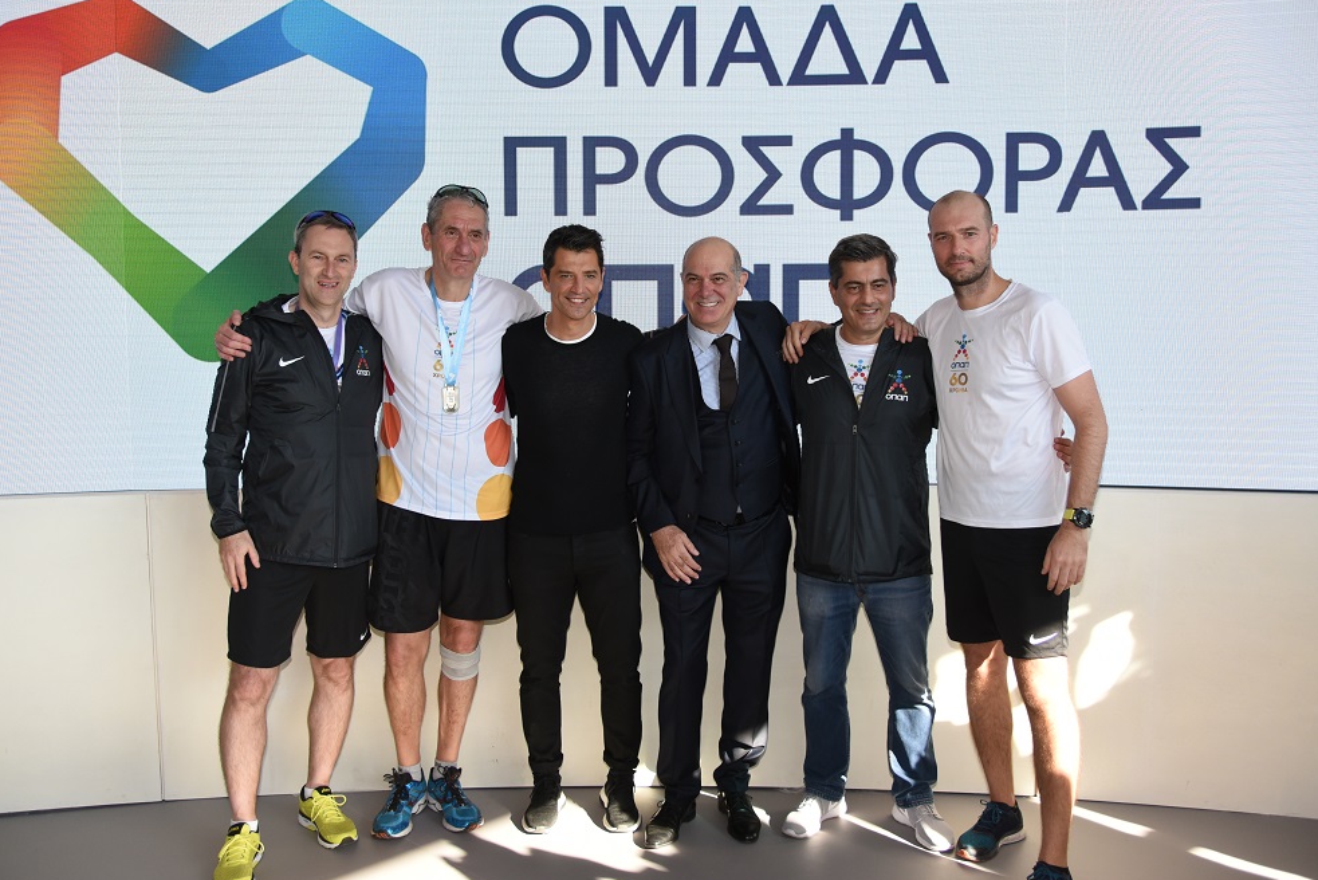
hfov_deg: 58.7
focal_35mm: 32
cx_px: 633
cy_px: 423
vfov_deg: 41.1
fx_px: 1172
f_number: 4
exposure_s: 1/1000
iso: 1000
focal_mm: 30
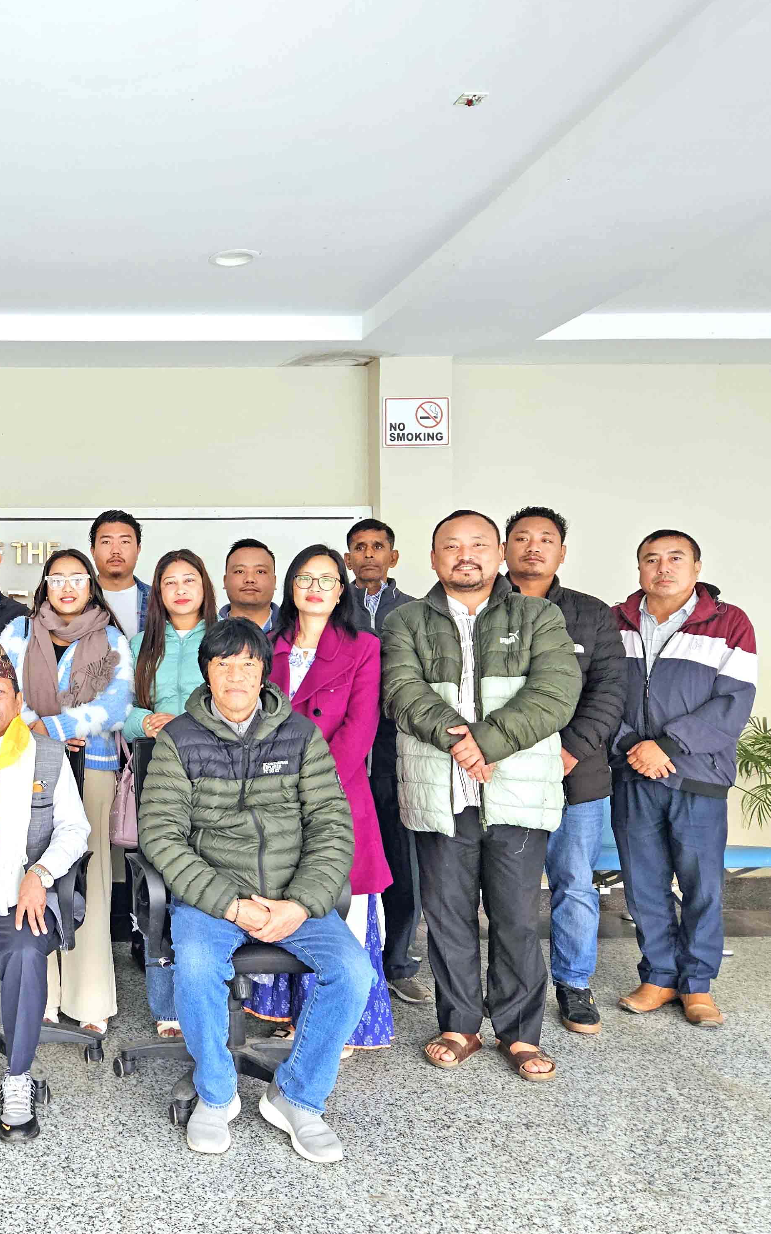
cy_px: 615
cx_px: -19
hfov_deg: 34.5
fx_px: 1109
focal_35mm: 33
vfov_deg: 58.1
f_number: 1.8
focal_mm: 5.4
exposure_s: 1/100
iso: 125
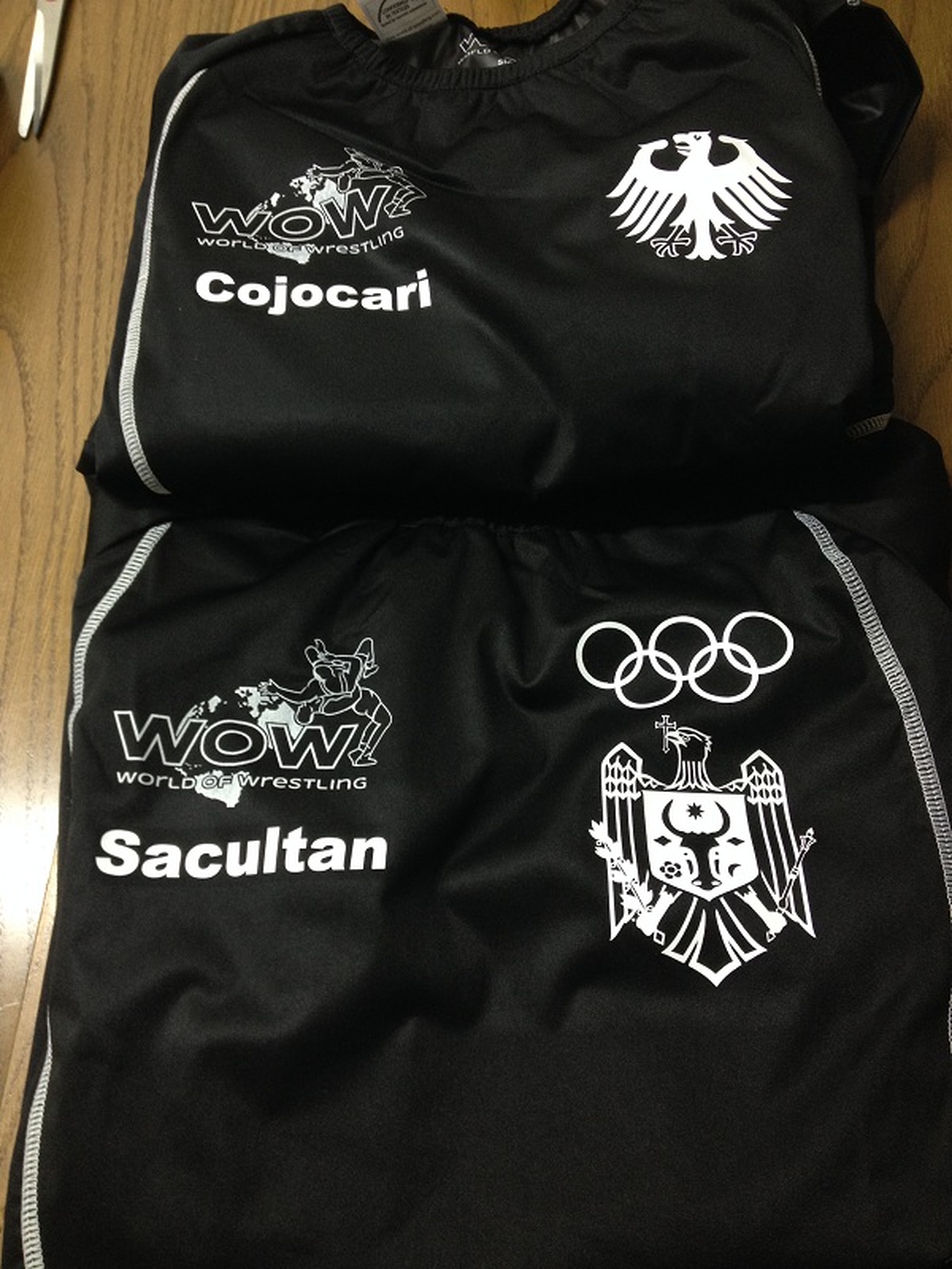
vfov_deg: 52.6
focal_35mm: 35
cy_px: 634
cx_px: 476
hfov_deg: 40.7
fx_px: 1283
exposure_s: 1/20
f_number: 2.4
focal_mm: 4.28
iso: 100
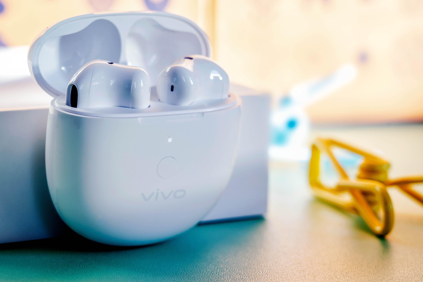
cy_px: 140
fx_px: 1433
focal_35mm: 122
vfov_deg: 11.2
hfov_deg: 16.8
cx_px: 178
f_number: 9
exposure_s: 1/60
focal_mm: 105
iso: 500
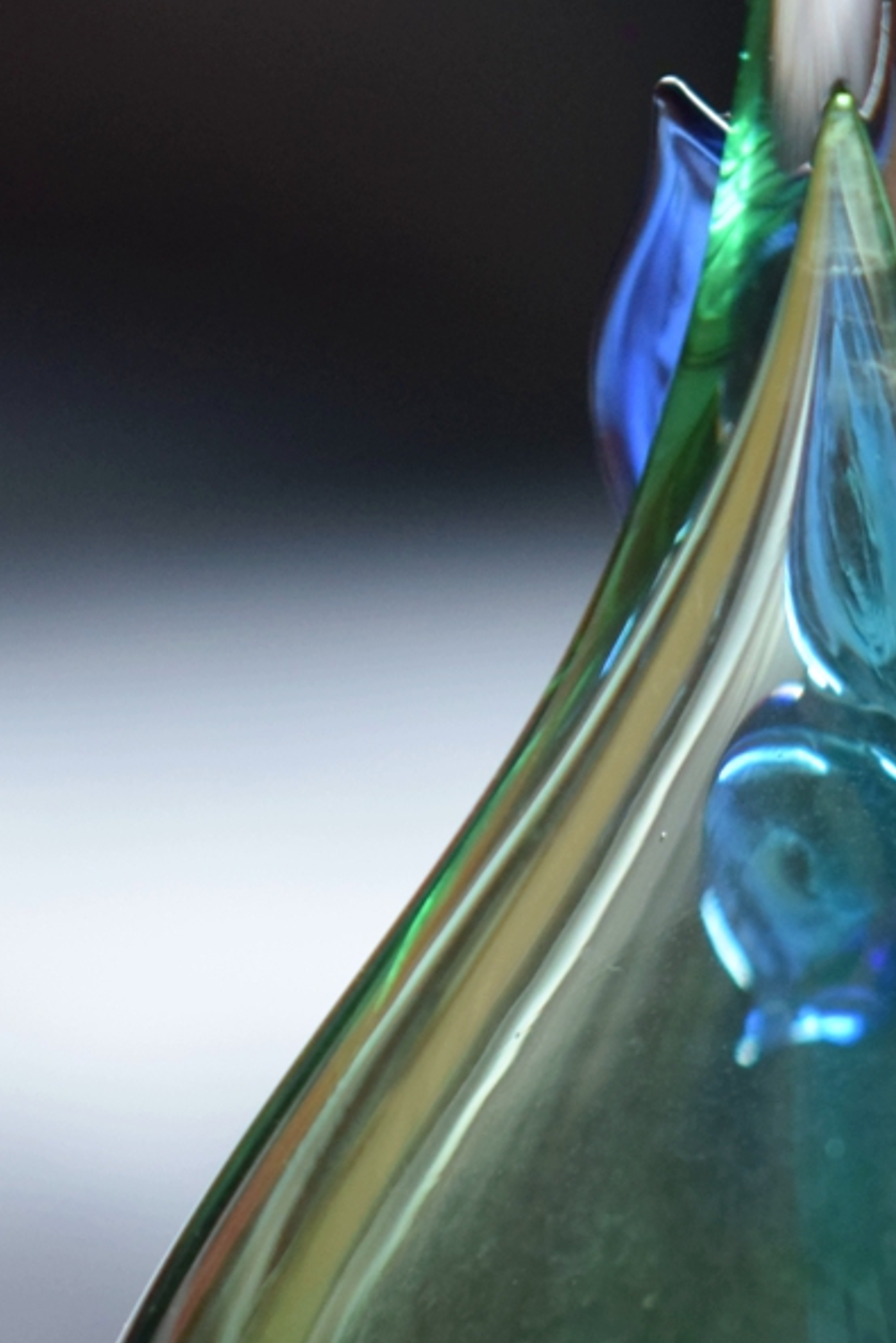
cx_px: 977
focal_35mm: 441
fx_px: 16443
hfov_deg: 3.1
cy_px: 683
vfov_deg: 4.7
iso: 800
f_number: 3.5
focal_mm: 85
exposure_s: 1/60
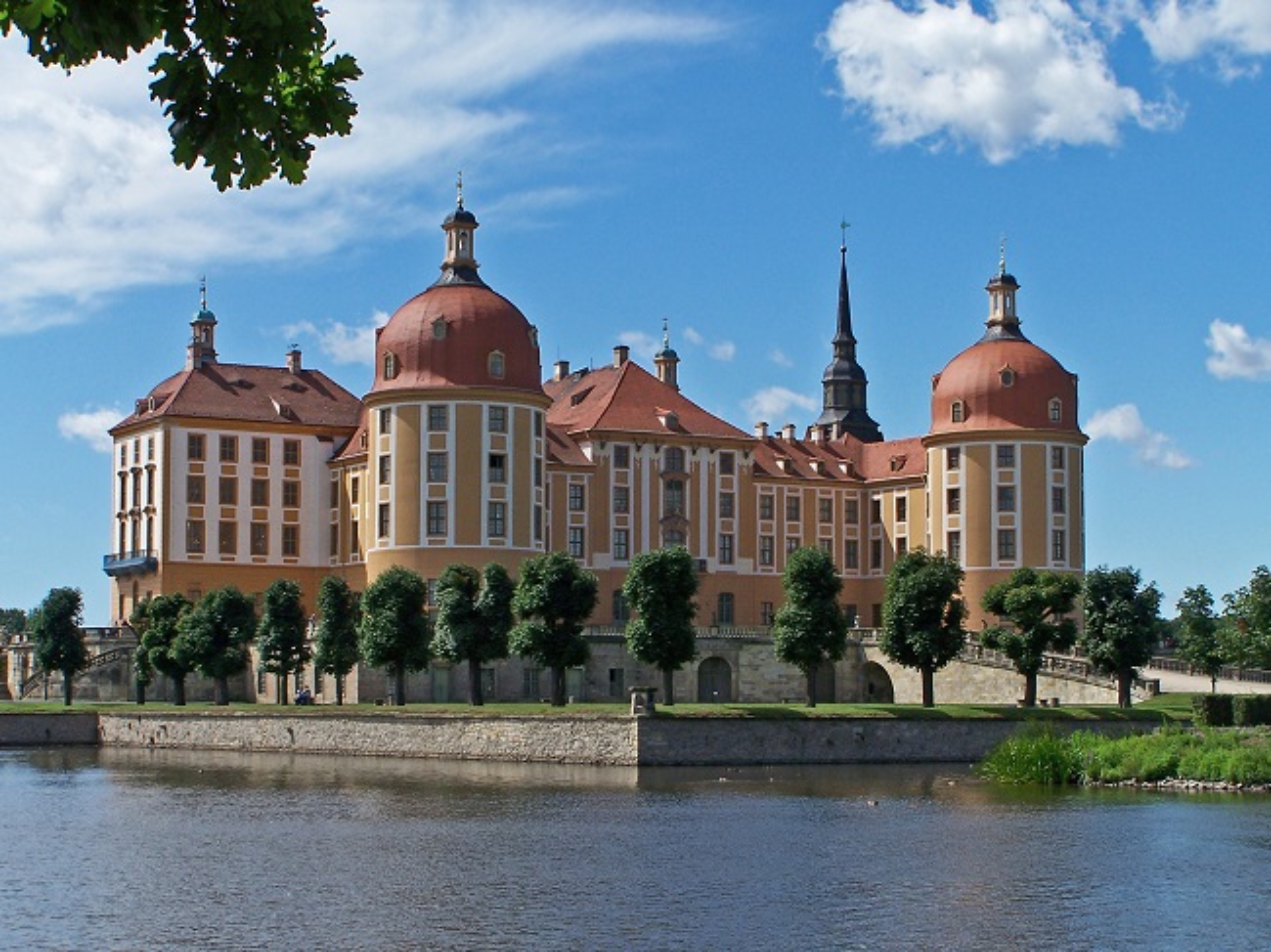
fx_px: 2459
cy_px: 476
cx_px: 636
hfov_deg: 29.0
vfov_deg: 21.9
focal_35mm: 67
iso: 100
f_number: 4.5
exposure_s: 1/1000
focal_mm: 11.1
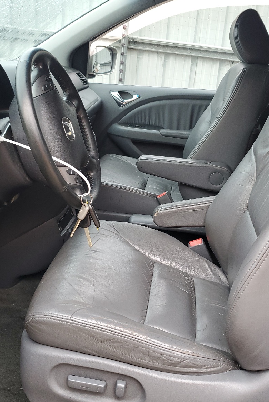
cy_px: 203
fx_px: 414
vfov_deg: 51.9
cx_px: 130
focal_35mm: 37
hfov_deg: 36.0
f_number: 1.5
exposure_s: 1/60.2
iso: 92
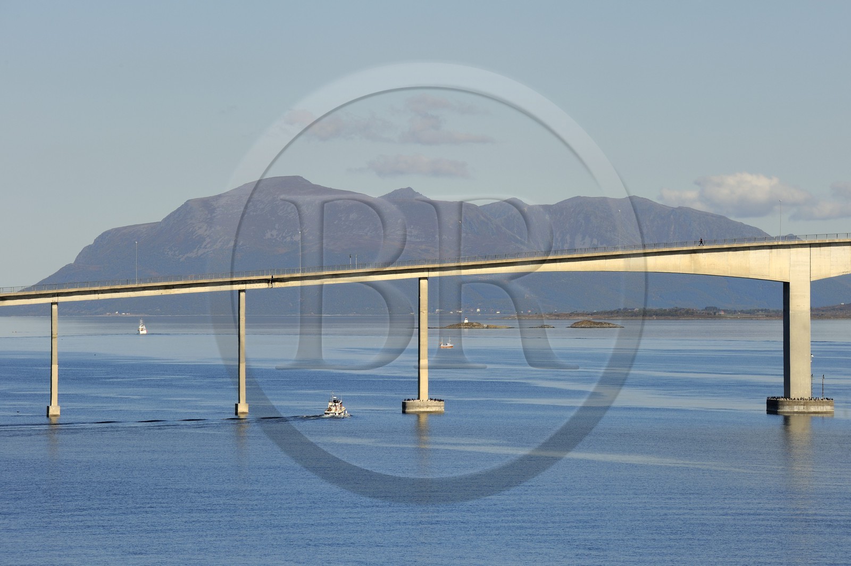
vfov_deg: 6.9
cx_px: 426
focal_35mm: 200
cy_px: 283
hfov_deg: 10.3
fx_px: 4724
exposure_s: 1/320
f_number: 11
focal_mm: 200
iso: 200
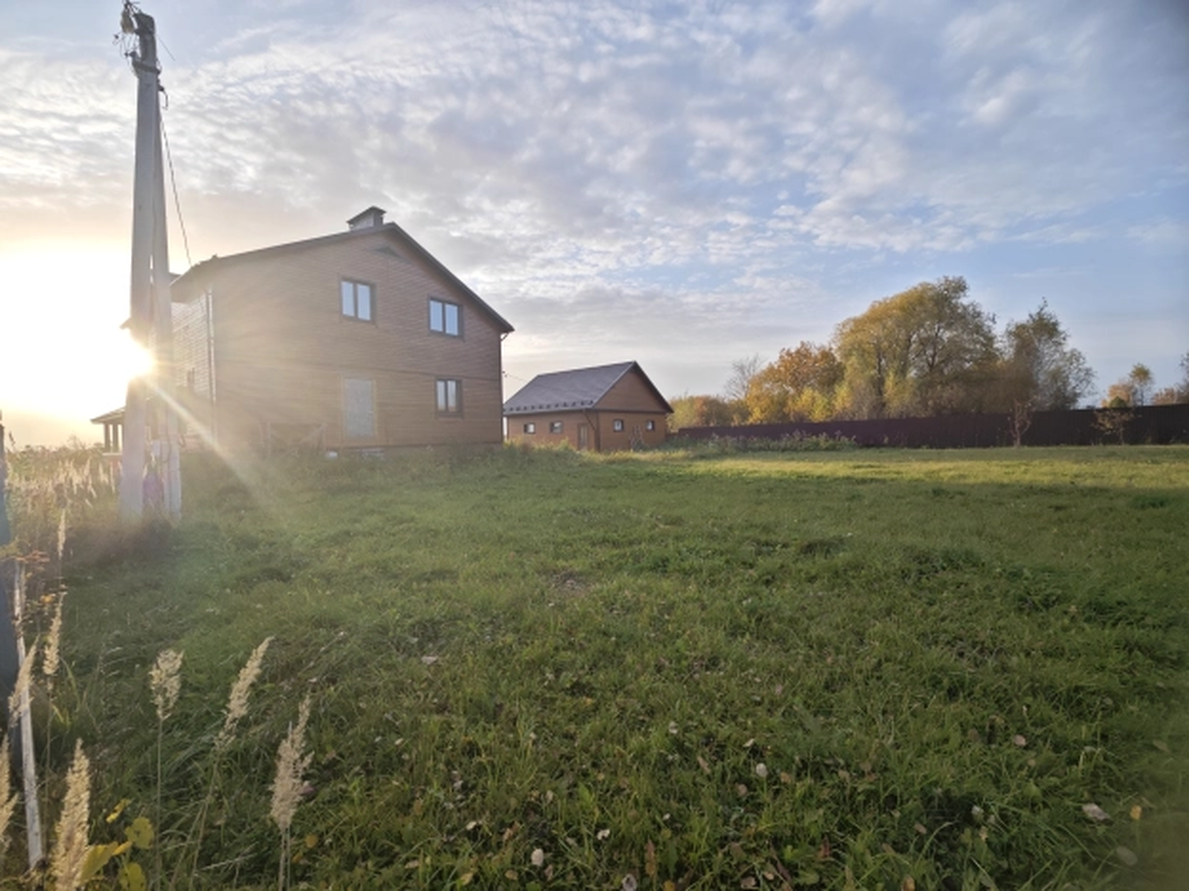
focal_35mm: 14
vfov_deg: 85.7
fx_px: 481
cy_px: 446
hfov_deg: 102.1
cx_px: 594
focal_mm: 2.16
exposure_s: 1/227
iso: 50
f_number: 2.2
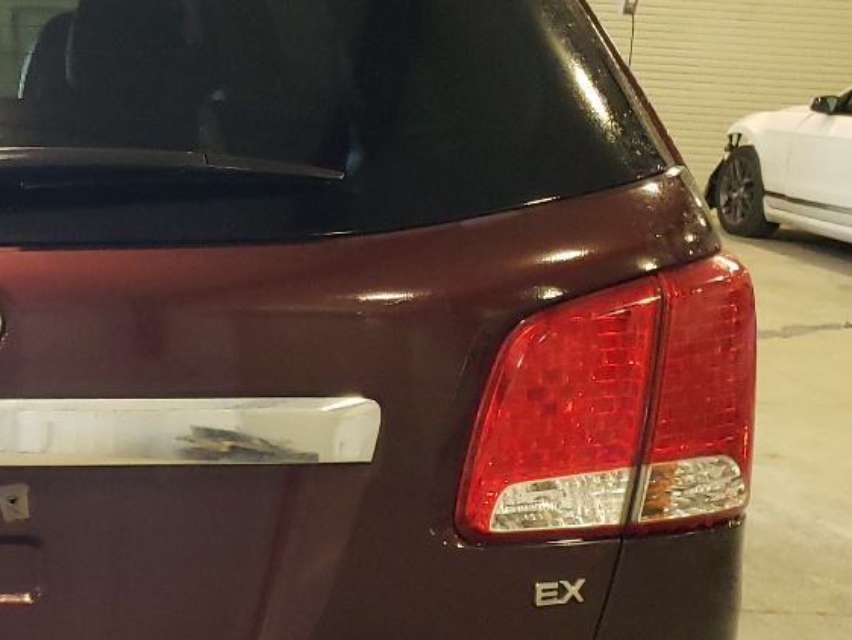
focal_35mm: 74
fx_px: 1822
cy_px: 458
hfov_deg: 24.4
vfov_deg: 19.8
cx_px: -106
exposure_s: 1/40
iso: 266
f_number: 1.5
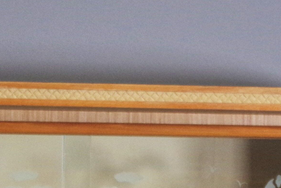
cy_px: 342
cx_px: -9
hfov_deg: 8.0
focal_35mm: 256
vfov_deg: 5.3
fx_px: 1999
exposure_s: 1/80
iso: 800
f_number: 4.5
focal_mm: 35
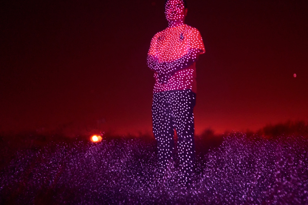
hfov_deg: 47.3
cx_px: 175
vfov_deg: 32.6
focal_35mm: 41
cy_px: 88
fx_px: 351
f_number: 1.6
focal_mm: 35
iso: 4000
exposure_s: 1/15
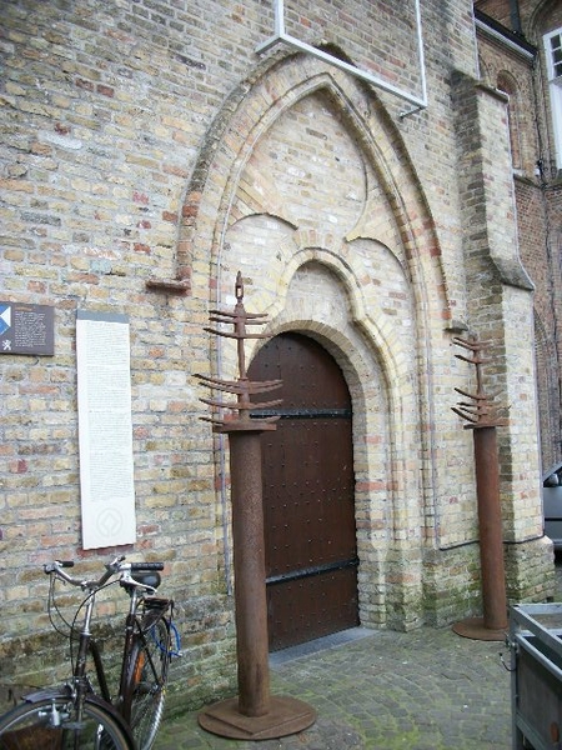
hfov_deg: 44.2
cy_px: 375
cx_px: 281
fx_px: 693
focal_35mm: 32
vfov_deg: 56.8
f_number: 2.9
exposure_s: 1/160
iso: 80
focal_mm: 5.7
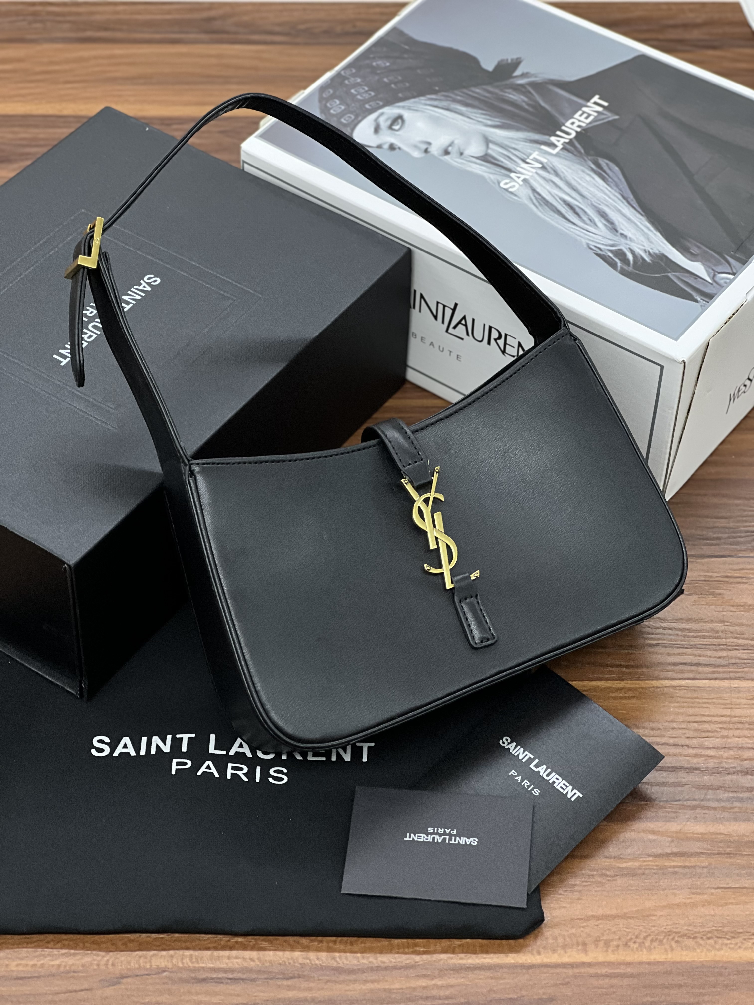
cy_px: 502
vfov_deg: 25.3
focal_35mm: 77
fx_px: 2236
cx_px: 377
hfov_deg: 19.1
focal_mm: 9
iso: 125
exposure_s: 1/33
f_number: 2.8
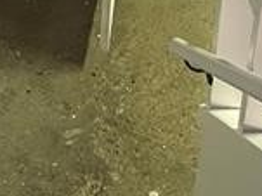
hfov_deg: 14.0
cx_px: -17
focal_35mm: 138
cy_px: -111
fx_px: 1044
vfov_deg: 10.3
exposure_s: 1/40
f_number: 1.6
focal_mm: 5.1
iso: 640
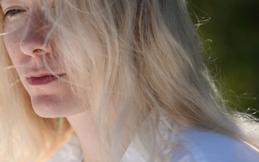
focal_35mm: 212
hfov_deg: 9.9
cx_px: 88
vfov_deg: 6.2
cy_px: 80
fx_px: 1497
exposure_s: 1/2000
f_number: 2.8
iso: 100
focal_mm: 125
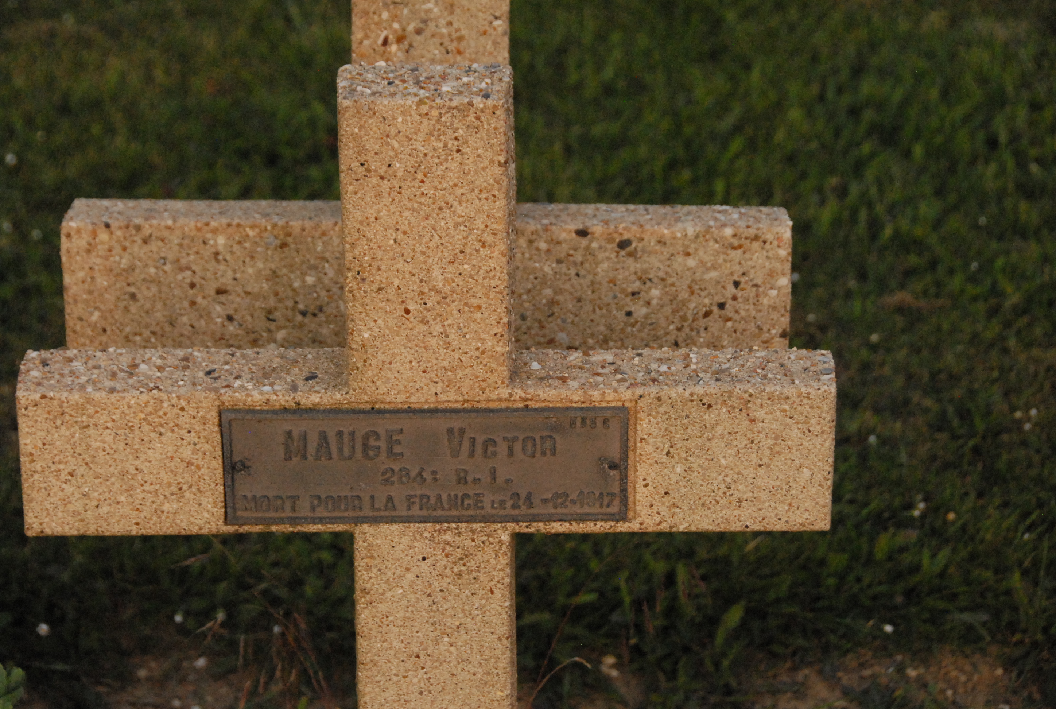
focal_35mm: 98
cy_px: 354
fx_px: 2866
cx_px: 528
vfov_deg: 14.1
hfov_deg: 20.9
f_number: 7.1
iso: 1600
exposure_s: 1/750
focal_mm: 65
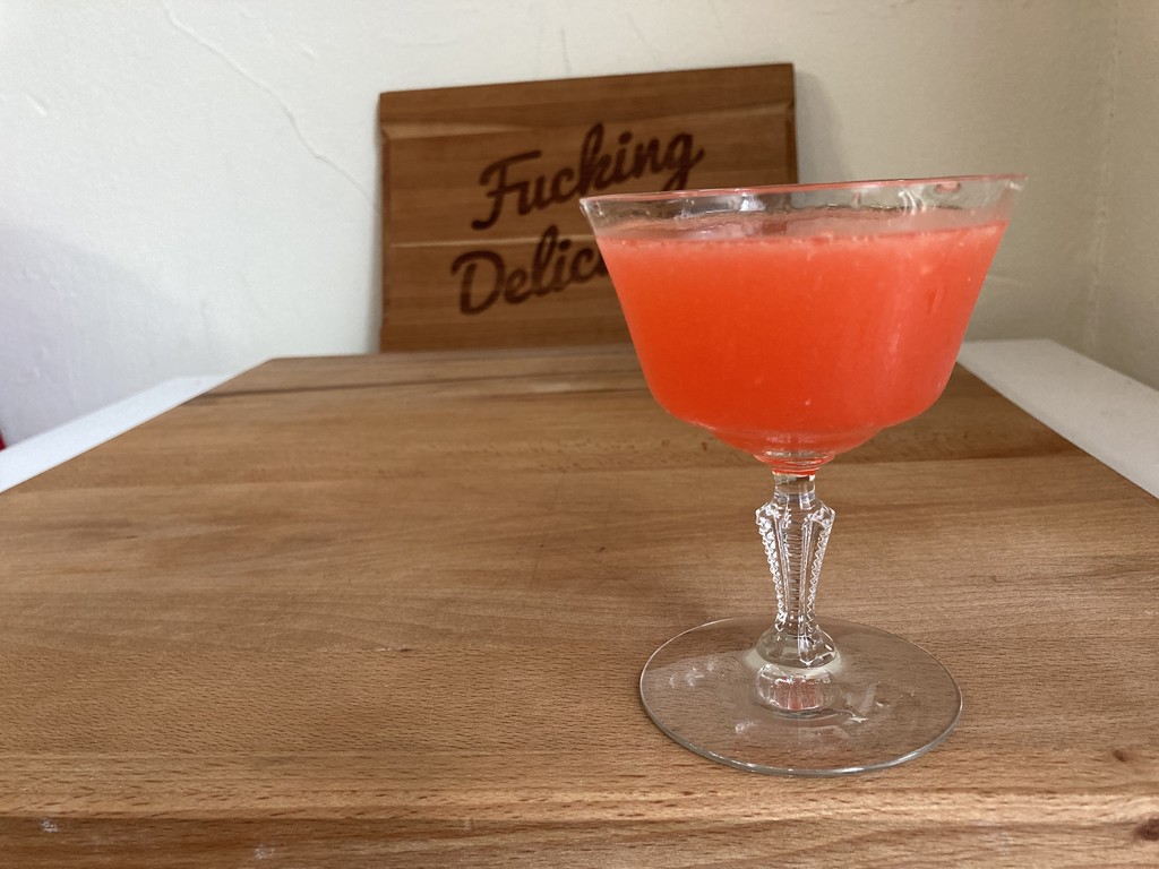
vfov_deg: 49.7
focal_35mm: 28
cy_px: 434
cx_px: 580
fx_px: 937
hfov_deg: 63.4
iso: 160
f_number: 1.8
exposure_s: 1/60
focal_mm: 3.99
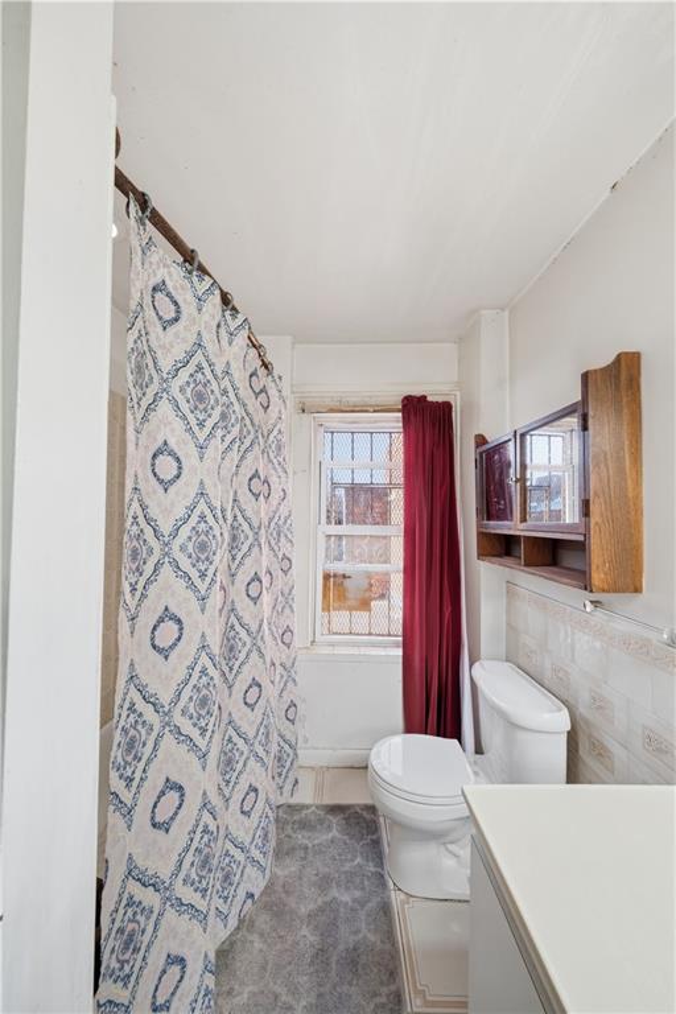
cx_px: 338
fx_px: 338
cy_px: 507
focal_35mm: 12
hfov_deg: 90.0
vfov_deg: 112.6
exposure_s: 1/100
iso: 320
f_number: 8
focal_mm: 8
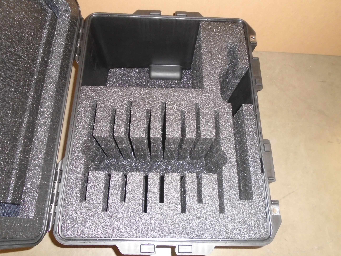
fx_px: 256
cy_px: 128
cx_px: 170
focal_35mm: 26
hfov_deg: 67.3
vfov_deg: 53.1
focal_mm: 4.6
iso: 400
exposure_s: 1/30
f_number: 3.2
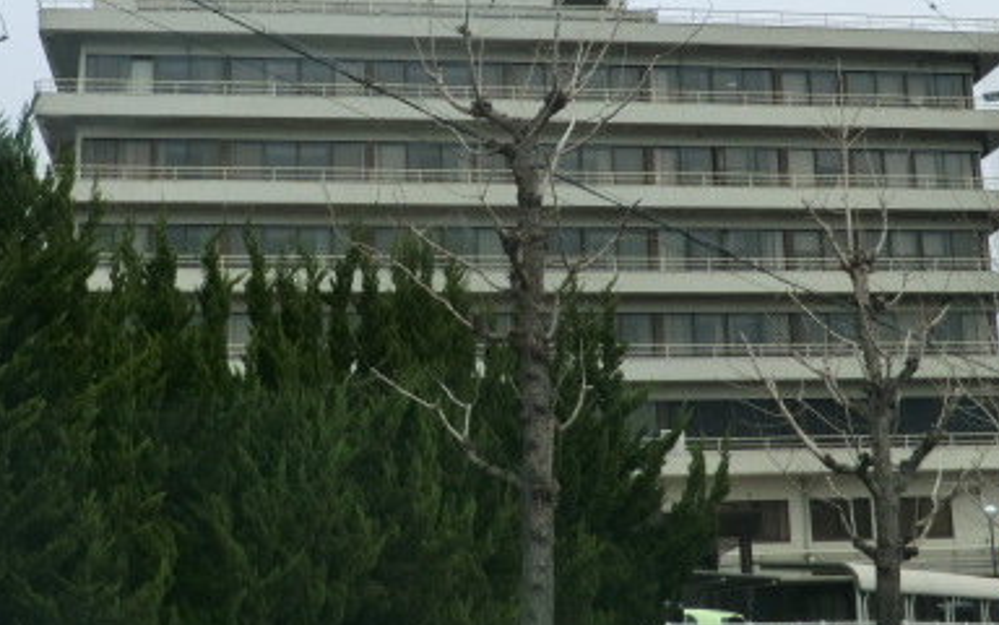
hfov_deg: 34.0
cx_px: 492
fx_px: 1634
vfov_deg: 21.5
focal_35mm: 60
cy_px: 180
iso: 80
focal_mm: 6.1
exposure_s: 1/1000
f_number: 3.6
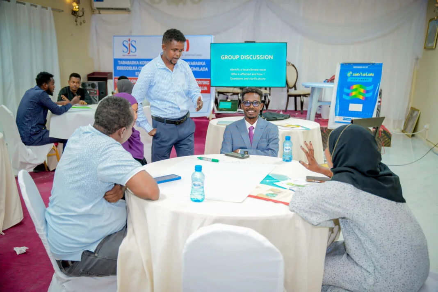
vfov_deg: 37.9
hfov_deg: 54.4
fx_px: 426
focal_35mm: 35
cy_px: 146
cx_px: 219
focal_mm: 35
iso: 640
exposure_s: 1/125
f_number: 2.8
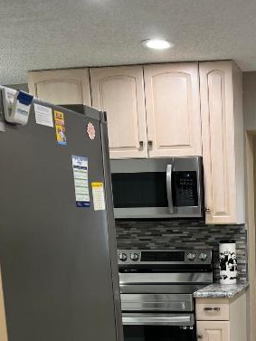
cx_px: 257
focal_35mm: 53
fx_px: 522
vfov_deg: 34.4
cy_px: 300
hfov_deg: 26.1
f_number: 1.5
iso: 80
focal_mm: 5.7
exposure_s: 1/60
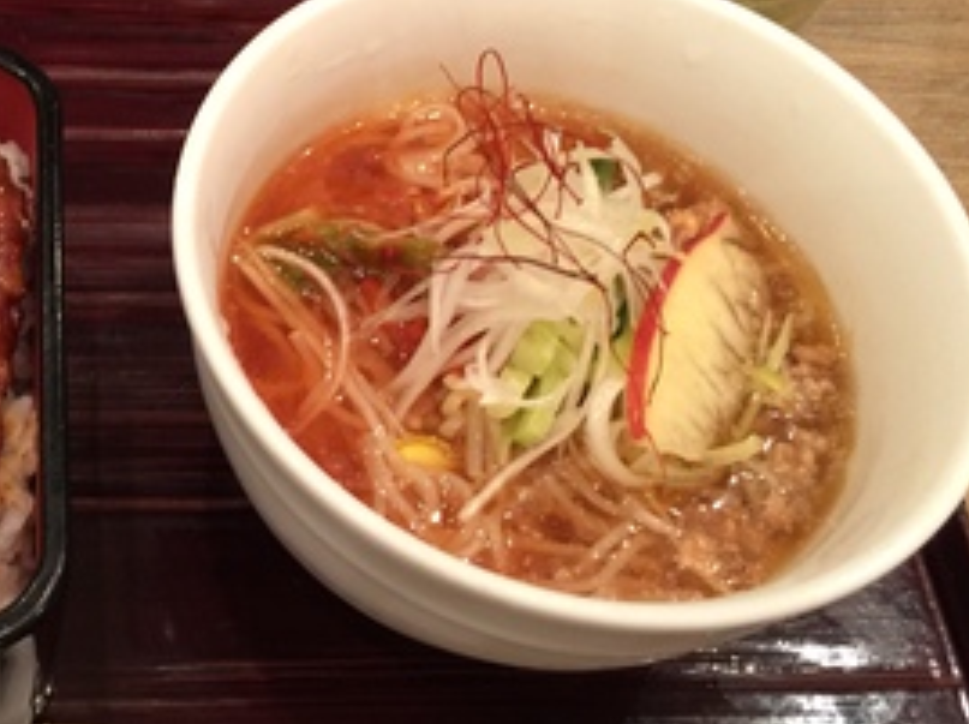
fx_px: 1510
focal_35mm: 54
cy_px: 268
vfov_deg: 26.9
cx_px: 94
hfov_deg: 33.7
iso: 125
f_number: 2.2
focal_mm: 4.15
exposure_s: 1/15
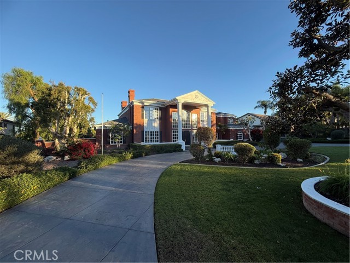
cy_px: 132
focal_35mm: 14
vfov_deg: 85.7
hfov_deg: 102.1
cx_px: 175
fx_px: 142
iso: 50
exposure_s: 1/559
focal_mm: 2.22
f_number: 2.2
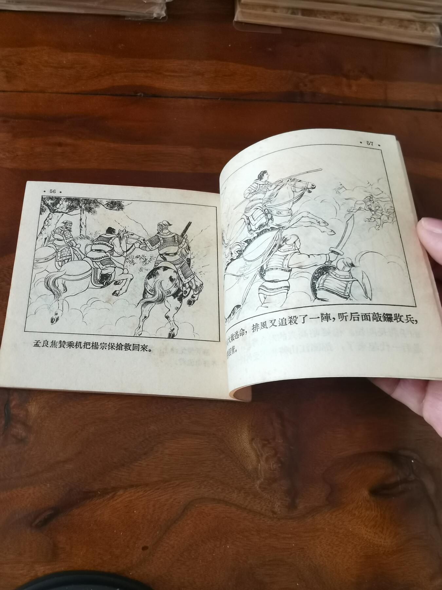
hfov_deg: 51.4
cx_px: 221
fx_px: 460
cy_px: 295
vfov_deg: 65.3
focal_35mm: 27
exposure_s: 1/50
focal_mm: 2.26
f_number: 2.2
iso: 160
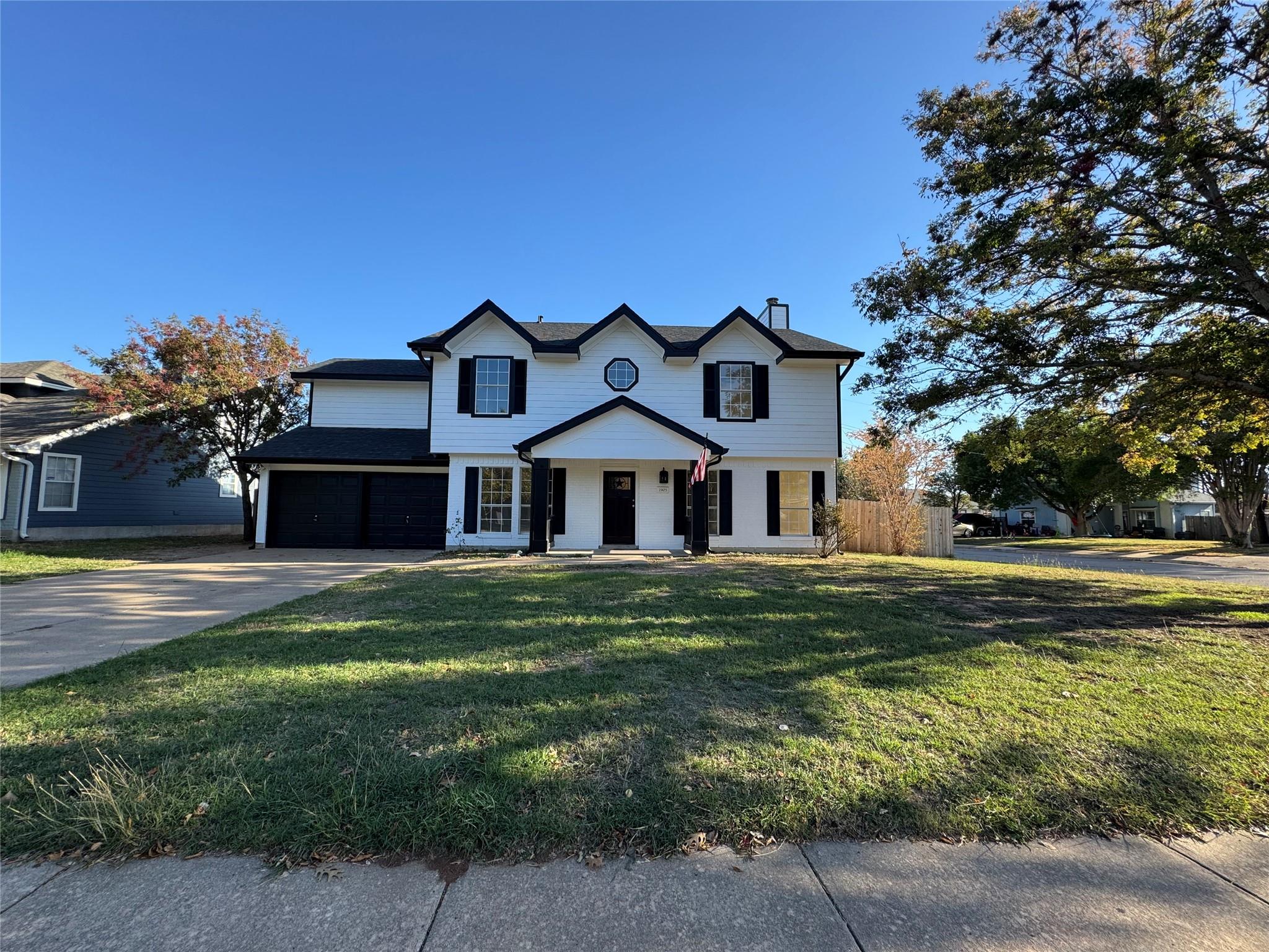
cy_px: 476
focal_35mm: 14
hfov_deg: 102.1
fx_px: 513
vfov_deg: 85.7
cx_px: 634
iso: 50
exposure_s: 1/544
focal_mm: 2.22
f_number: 2.2
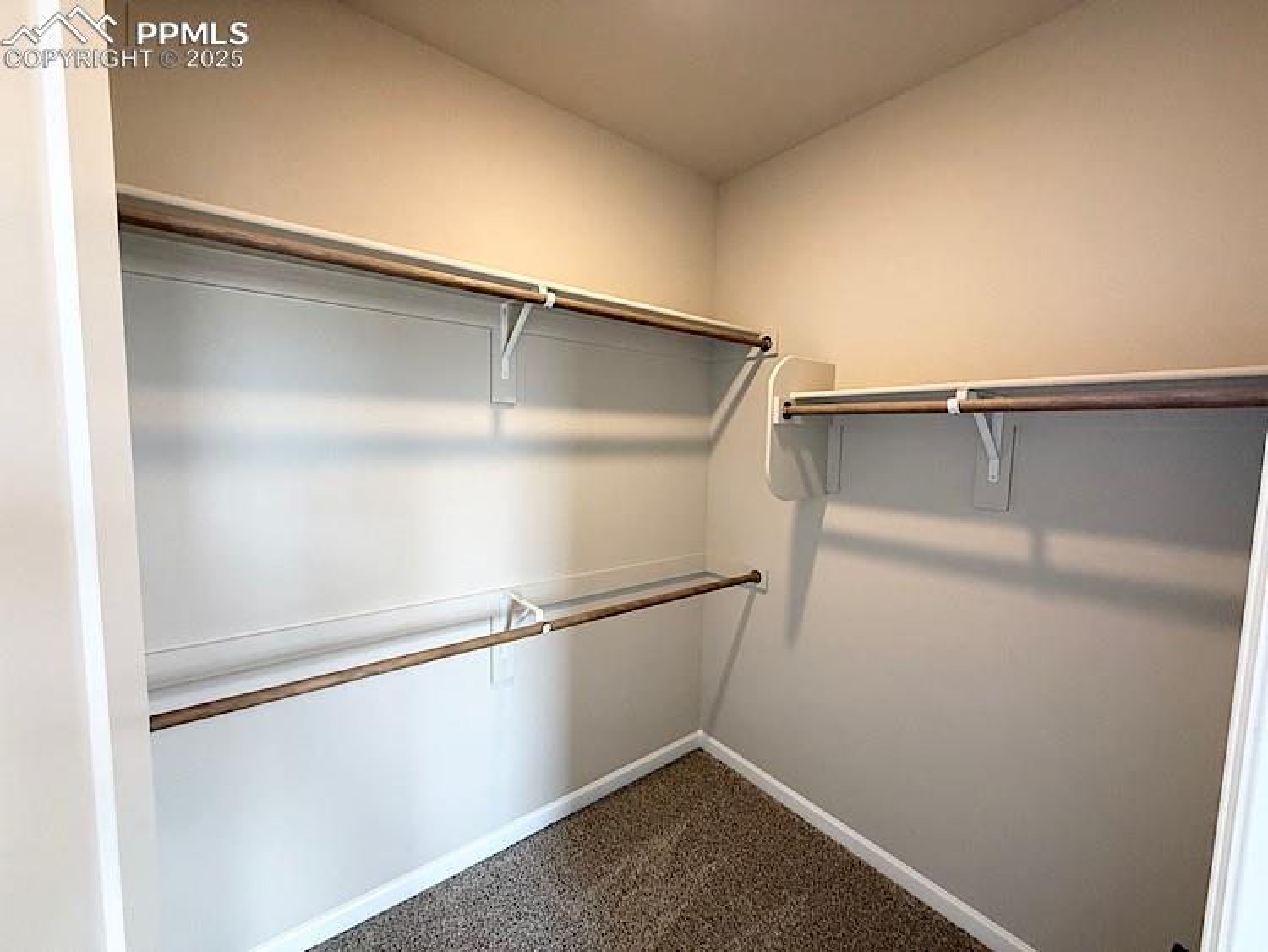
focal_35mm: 14
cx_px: 634
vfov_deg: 85.7
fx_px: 513
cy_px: 476
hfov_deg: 102.0
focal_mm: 2.22
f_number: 2.2
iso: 320
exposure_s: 1/120
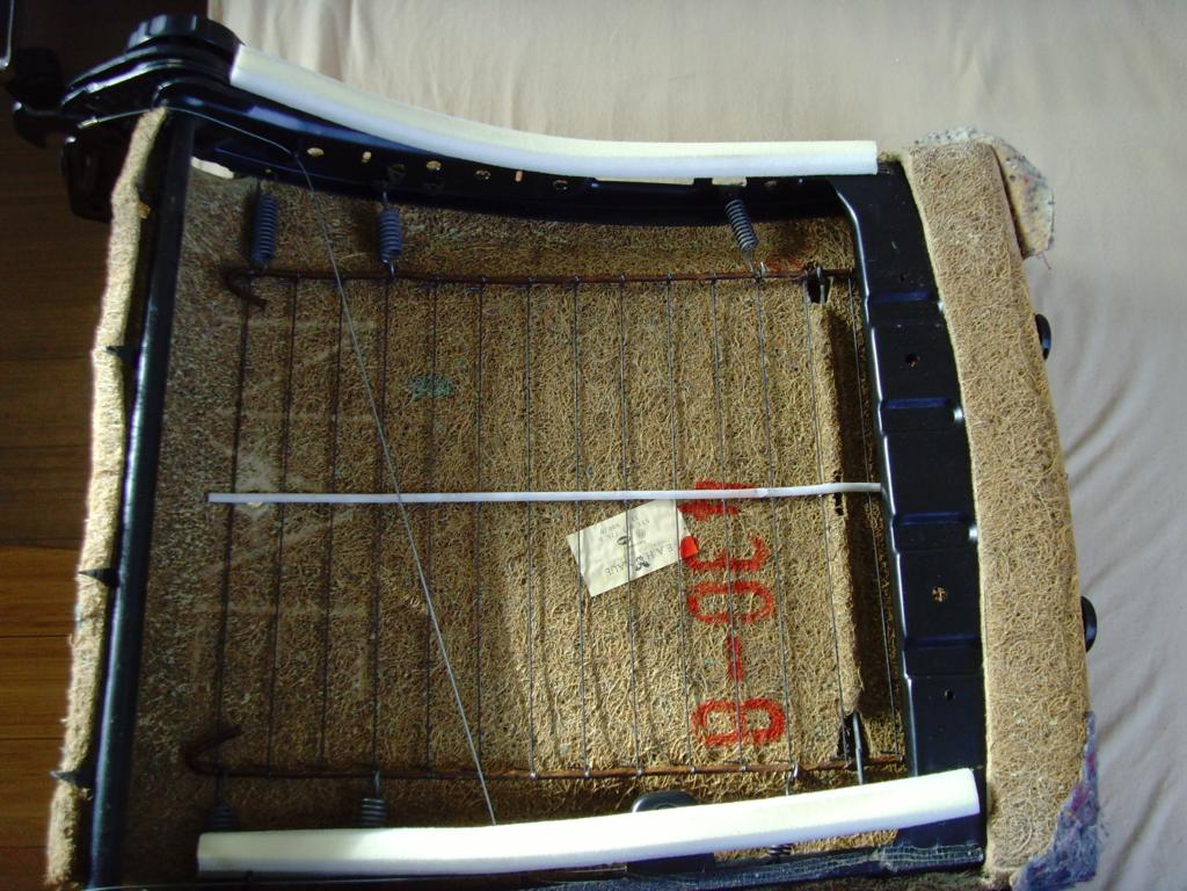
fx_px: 1337
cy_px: 446
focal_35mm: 39
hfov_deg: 47.9
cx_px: 594
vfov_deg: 36.8
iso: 200
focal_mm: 6.6
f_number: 3.5
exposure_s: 1/45
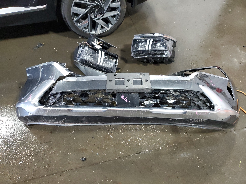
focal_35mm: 26
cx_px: 123
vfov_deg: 53.1
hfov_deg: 67.3
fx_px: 185
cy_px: 92
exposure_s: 1/60.2
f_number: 1.5
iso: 341
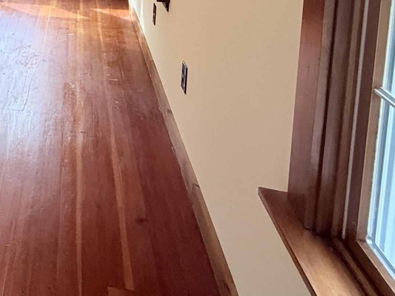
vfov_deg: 29.2
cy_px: -95
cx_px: -45
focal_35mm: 39
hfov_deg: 38.9
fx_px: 445
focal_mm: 2.22
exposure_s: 1/120
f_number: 2.2
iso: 400
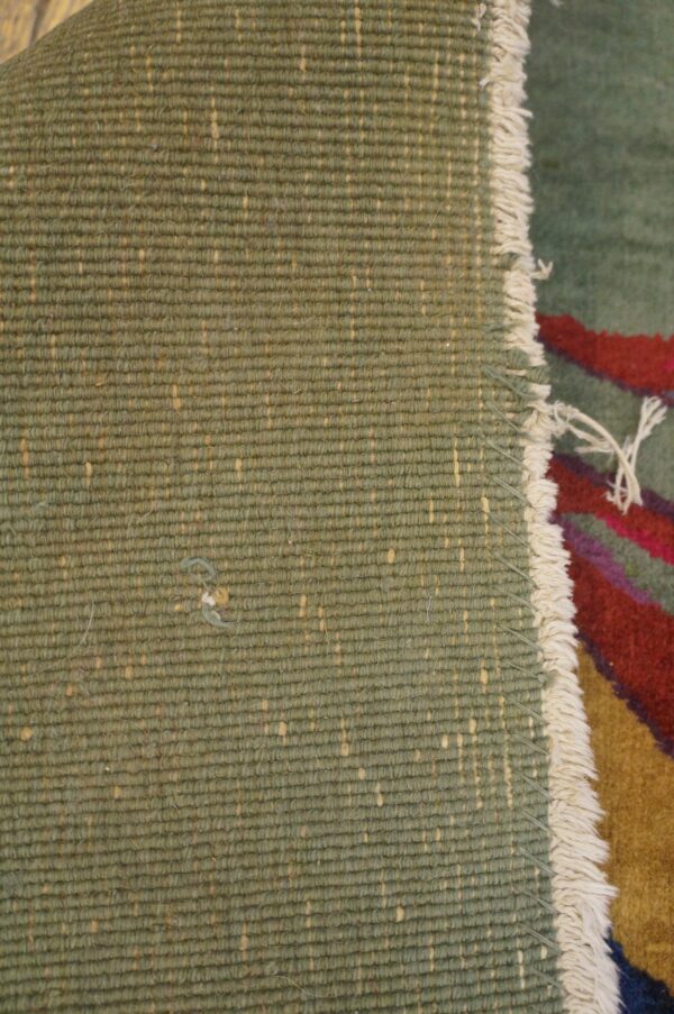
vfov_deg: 67.4
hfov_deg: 47.8
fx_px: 760
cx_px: 337
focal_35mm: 27
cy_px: 507
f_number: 4
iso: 3200
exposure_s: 1/160
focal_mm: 18
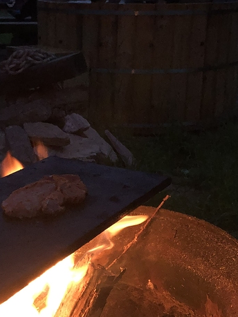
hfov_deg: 23.9
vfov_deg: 31.5
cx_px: 80
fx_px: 559
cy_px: 208
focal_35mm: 61
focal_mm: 3.99
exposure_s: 1/30
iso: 400
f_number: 1.8
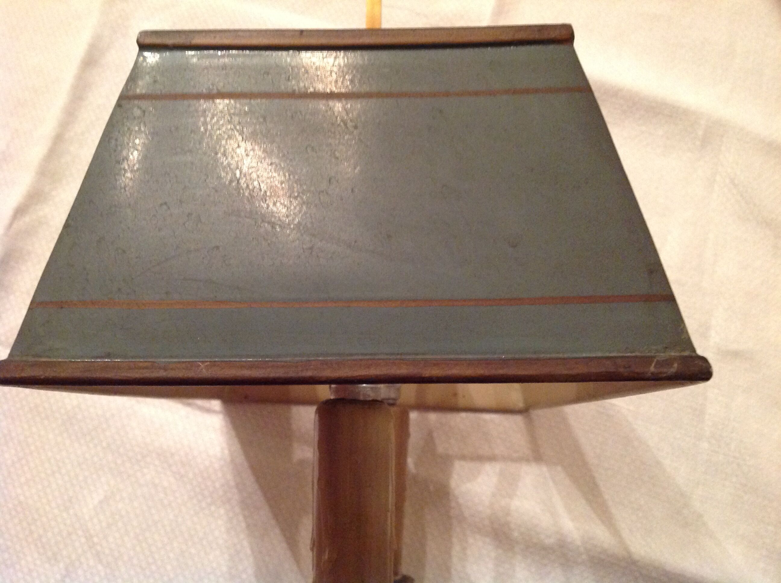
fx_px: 788
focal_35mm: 35
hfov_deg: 52.7
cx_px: 390
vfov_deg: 40.6
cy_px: 292
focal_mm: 4.28
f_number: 2.4
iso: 400
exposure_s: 1/17
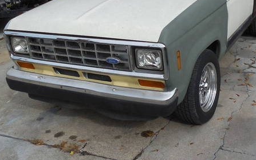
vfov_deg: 26.4
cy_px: 30
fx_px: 335
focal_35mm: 48
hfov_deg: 41.5
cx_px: 163
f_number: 3.3
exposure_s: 1/1600
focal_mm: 4.5
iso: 125
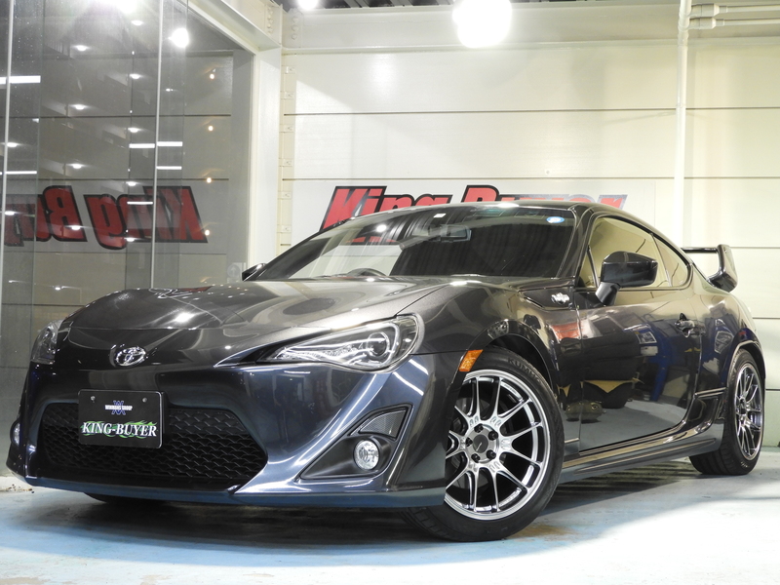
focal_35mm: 60
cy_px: 292
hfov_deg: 32.2
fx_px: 1352
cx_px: 390
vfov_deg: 24.4
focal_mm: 10.7
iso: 400
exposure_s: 1/15
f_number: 4.2
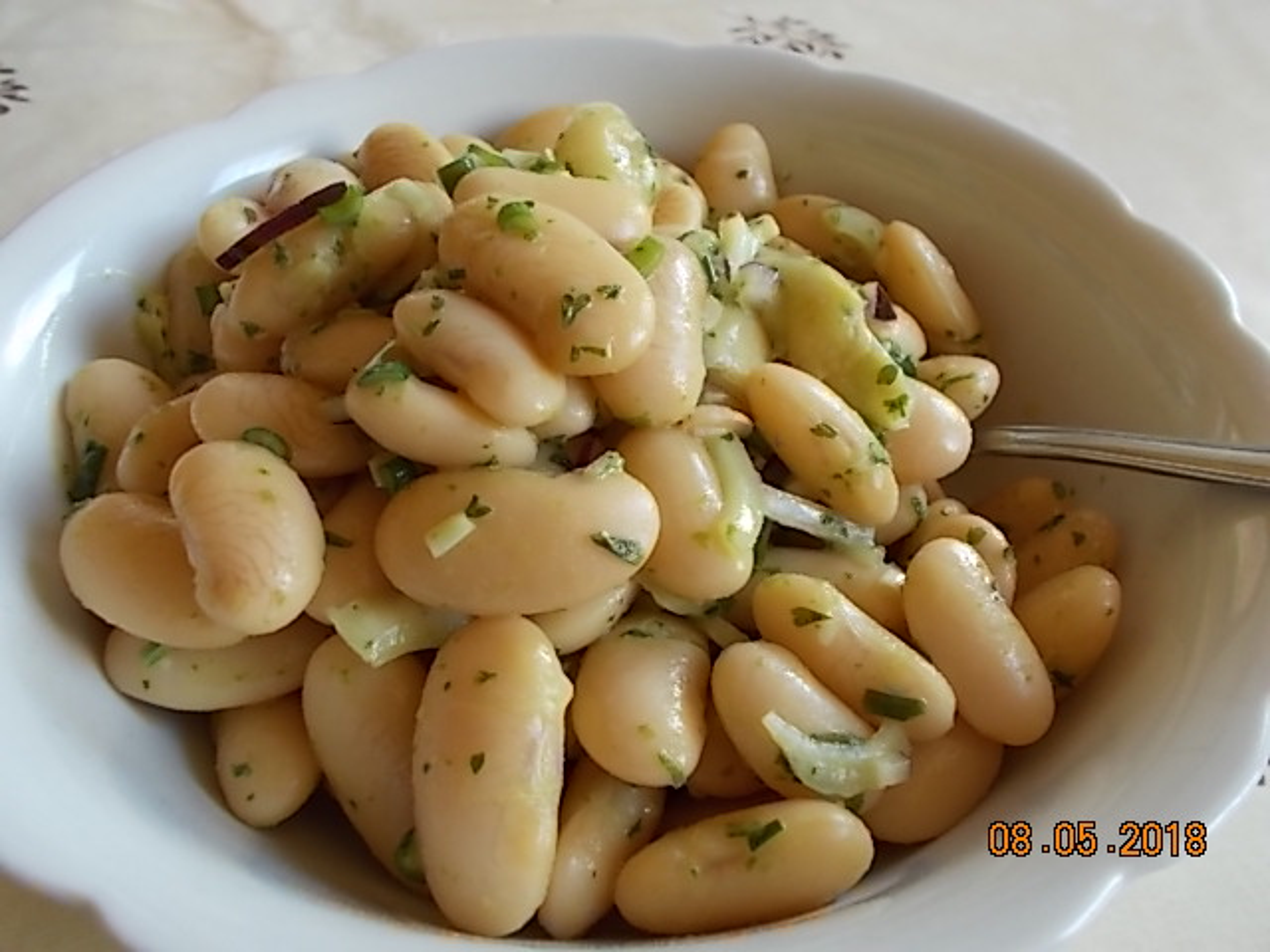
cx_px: 635
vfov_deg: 46.8
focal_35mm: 30
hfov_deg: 60.0
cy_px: 476
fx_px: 1101
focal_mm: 5.3
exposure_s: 1/25
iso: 125
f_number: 3.4
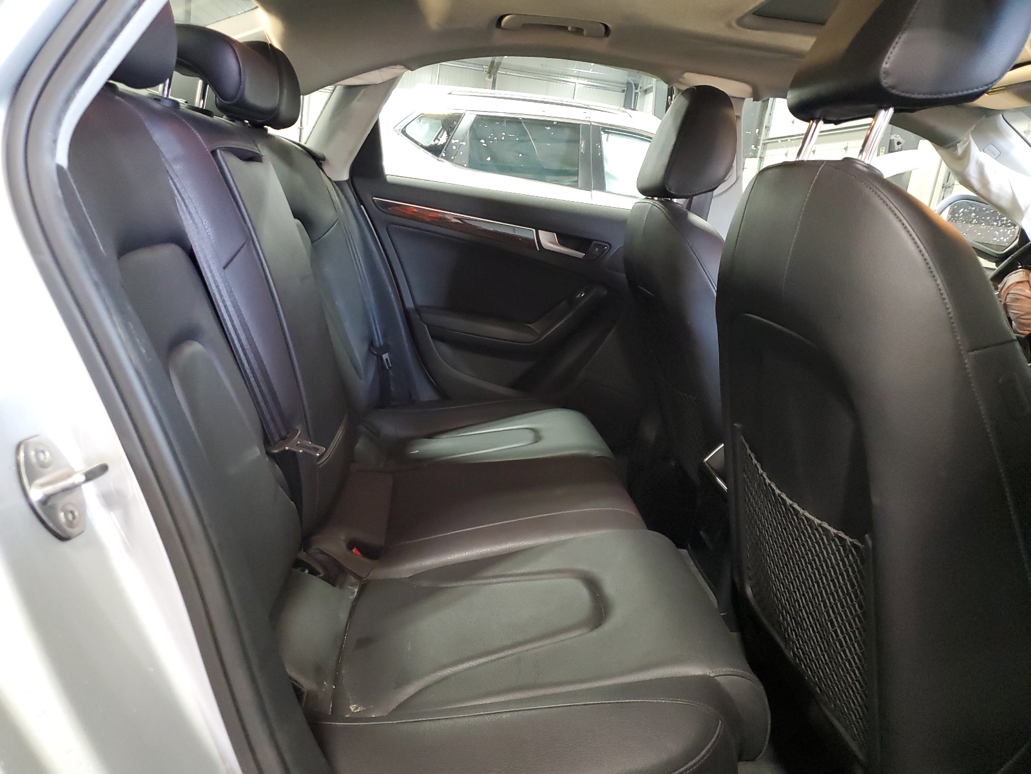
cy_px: 387
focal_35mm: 26
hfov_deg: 67.3
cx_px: 516
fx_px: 774
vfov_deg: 53.1
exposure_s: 1/40
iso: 316
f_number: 1.5
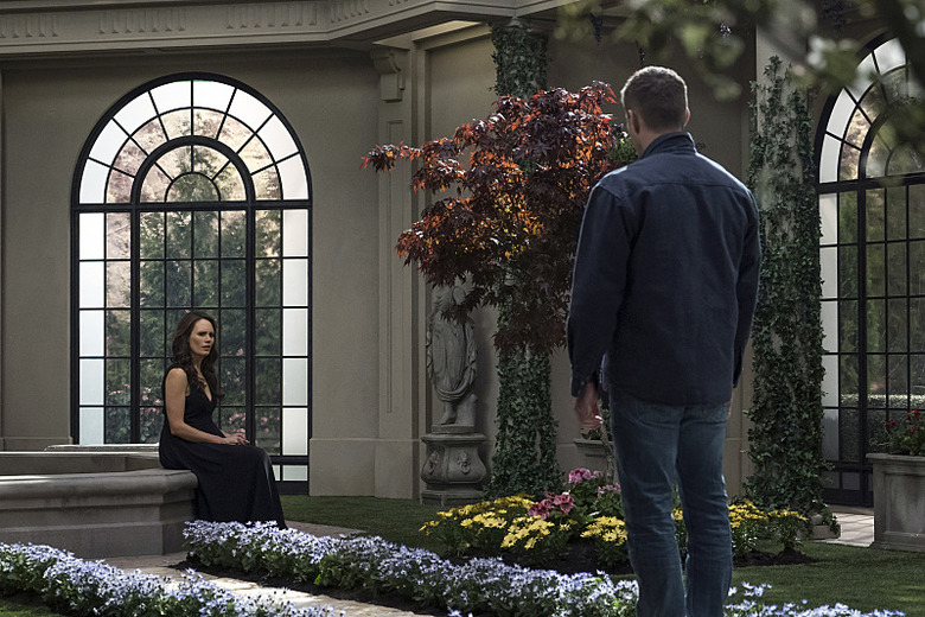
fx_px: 2261
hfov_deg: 23.1
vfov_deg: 15.5
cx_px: 462
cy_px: 308
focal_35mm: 88
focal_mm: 88
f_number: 7.1
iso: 6400
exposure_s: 1/125
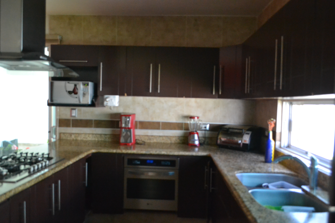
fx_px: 251
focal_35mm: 27
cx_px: 168
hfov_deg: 67.4
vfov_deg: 47.9
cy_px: 112
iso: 3200
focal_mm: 18
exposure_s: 1/320
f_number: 3.5
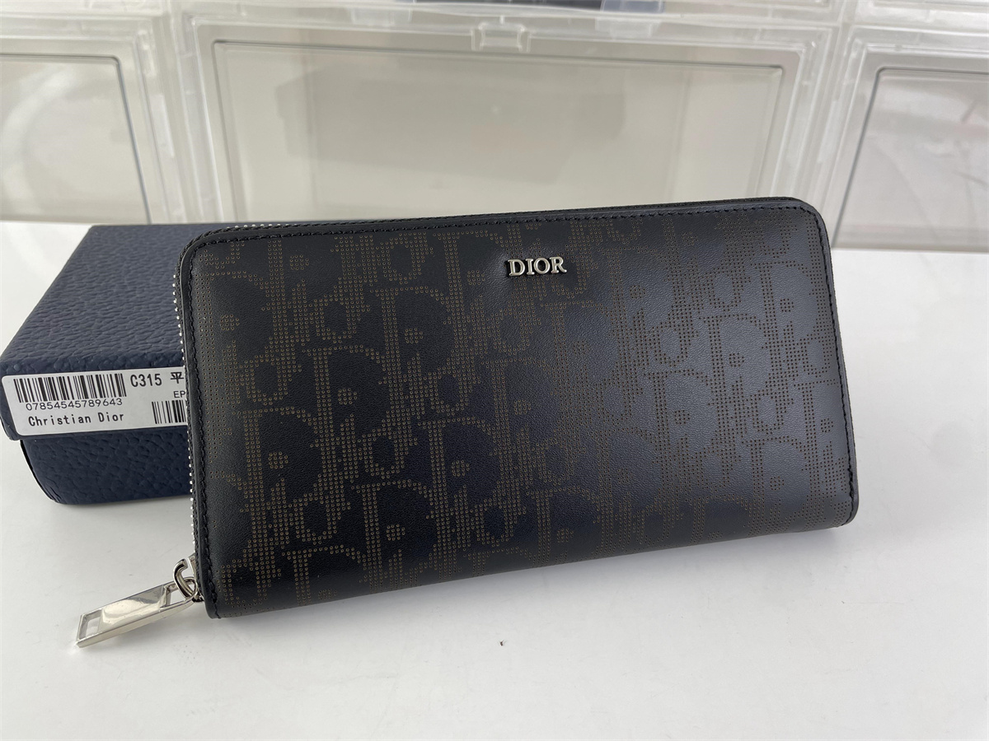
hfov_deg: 67.3
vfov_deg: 53.1
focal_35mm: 26
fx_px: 743
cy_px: 370
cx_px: 494
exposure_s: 1/110
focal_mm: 4.2
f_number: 1.6
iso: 32
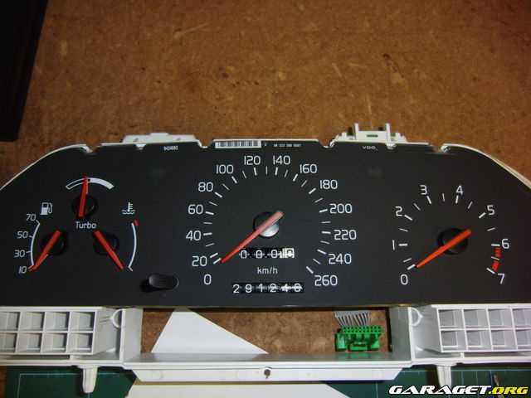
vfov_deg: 56.8
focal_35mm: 24
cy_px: 199
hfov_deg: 71.6
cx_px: 266
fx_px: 368
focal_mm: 4.3
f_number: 3.2
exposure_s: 1/50
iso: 100
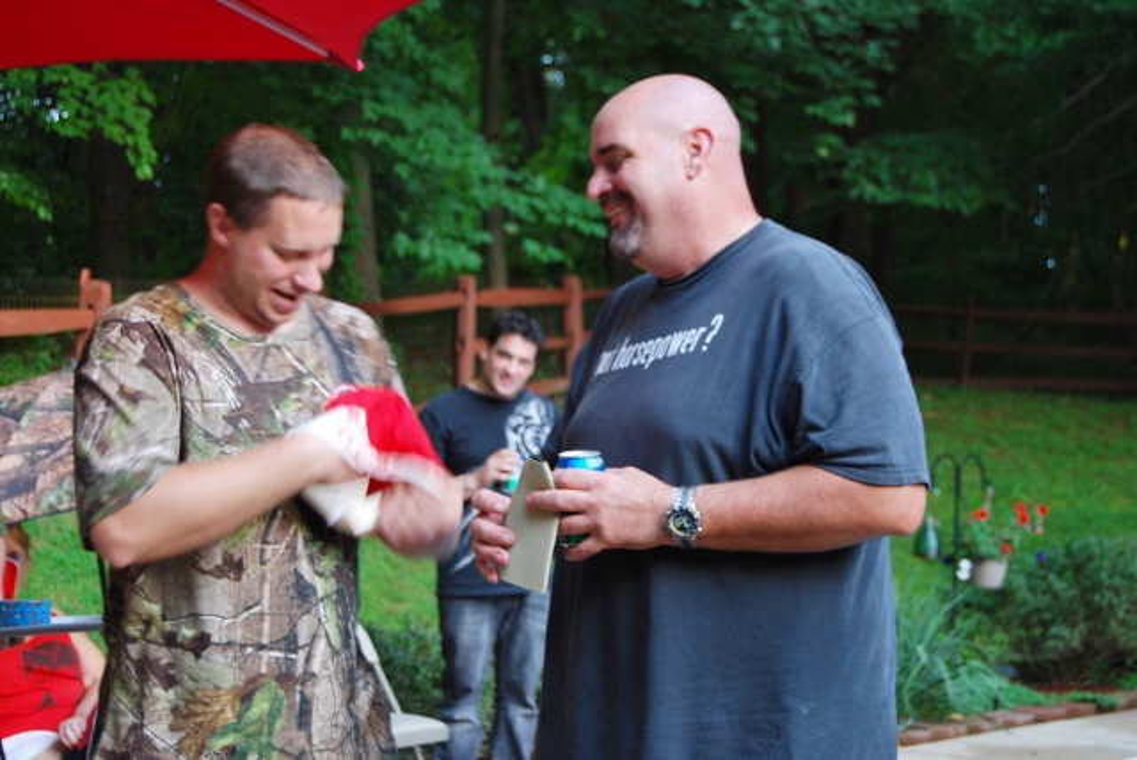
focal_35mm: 68
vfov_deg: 20.2
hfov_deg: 29.8
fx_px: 2134
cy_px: 380
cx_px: 568
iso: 200
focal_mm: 45
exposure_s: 1/30
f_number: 5.3
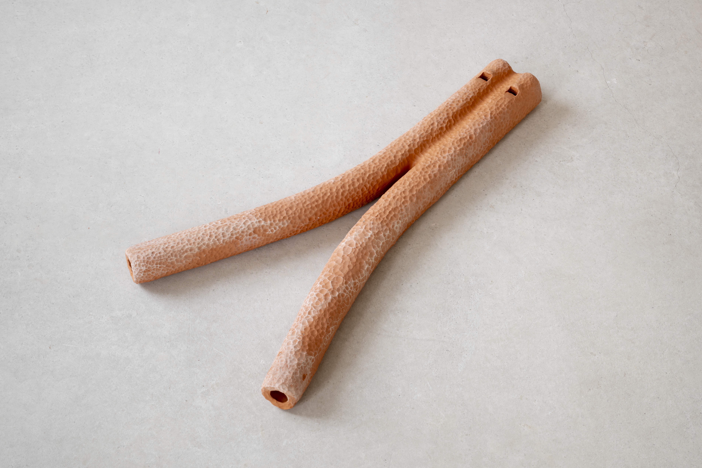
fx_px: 1365
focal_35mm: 70
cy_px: 234
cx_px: 351
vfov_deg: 19.5
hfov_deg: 28.8
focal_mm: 70
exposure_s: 1/1.25
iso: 64
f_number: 16
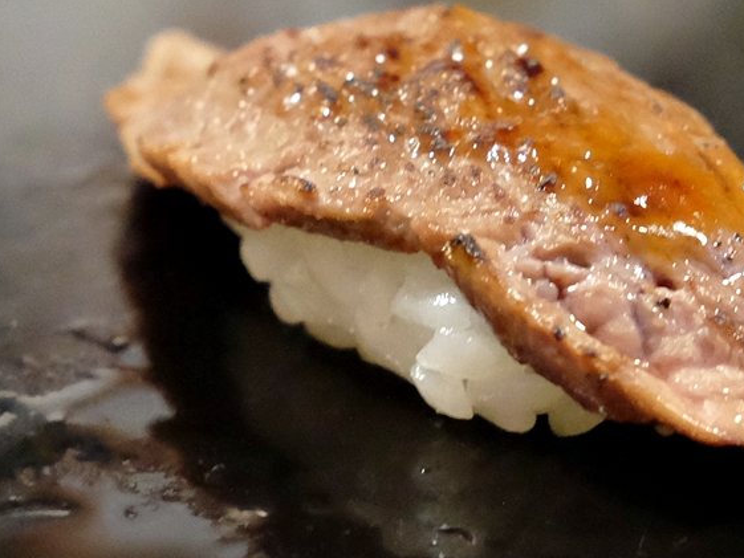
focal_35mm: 54
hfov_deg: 35.3
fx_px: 1161
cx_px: 484
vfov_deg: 27.0
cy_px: 288
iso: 4000
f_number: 3.6
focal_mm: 23
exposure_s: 1/100
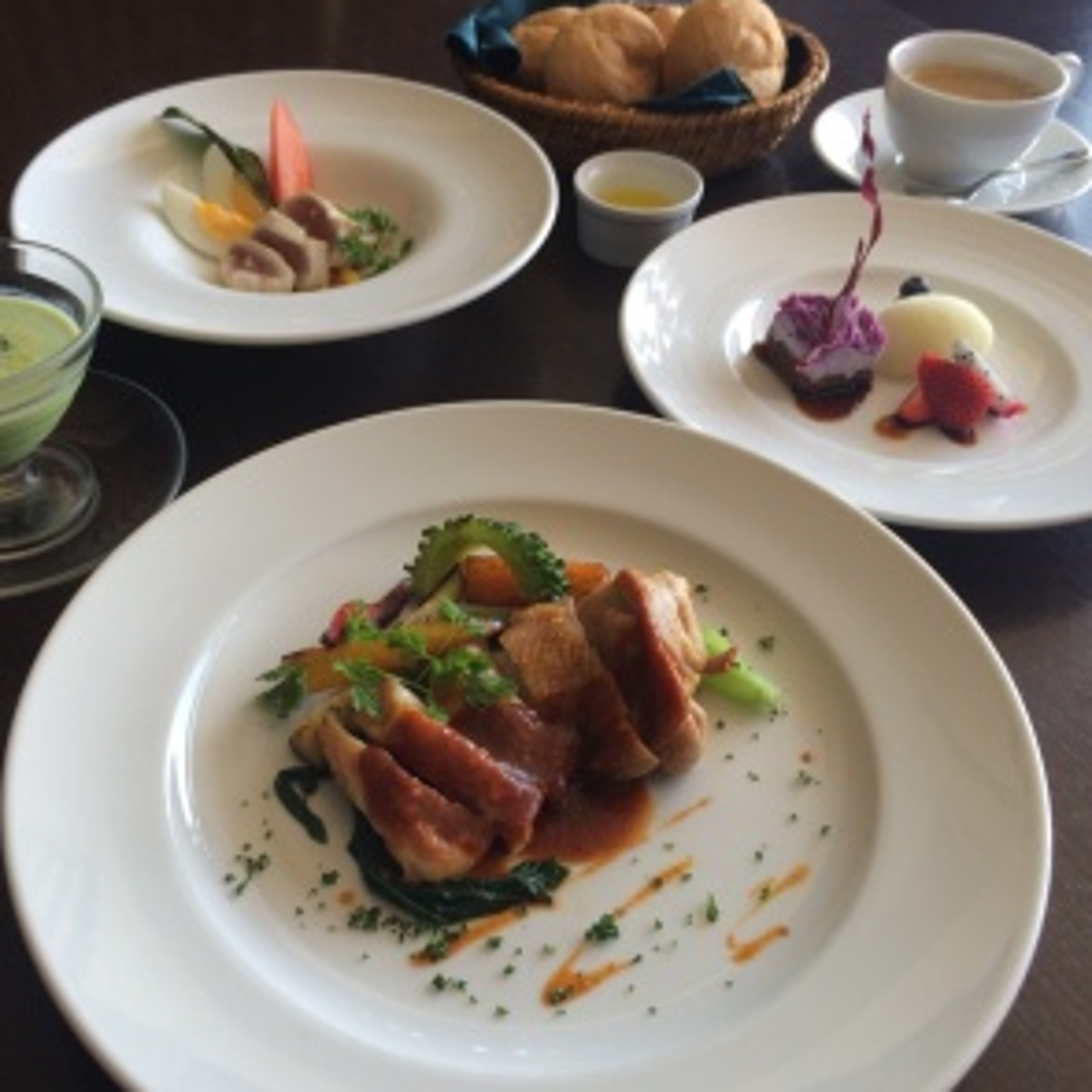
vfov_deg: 46.0
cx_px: 470
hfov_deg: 45.9
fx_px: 1285
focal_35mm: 36
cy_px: 544
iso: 32
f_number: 2.2
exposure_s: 1/129
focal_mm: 4.12
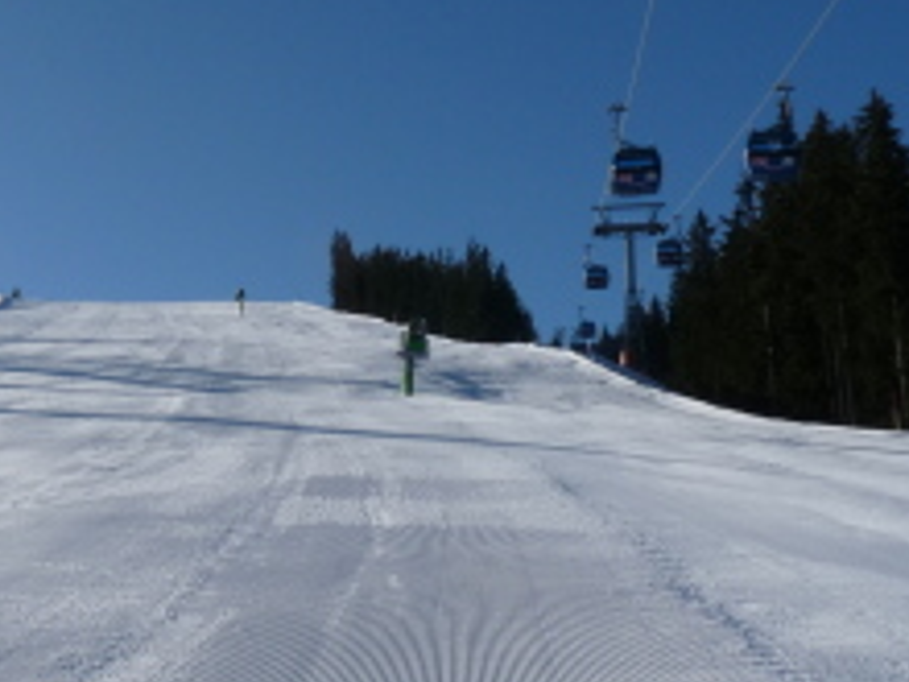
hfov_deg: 31.2
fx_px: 1549
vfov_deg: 24.8
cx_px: 95
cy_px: 293
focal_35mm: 59
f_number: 5.6
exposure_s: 1/1000
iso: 100
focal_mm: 4.8
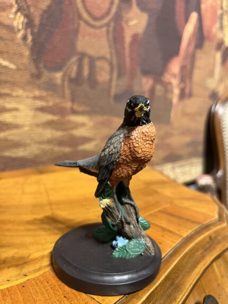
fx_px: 228
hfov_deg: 53.1
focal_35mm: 26
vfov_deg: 67.3
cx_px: 114
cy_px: 152
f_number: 1.6
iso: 125
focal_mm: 5.1
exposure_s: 1/50
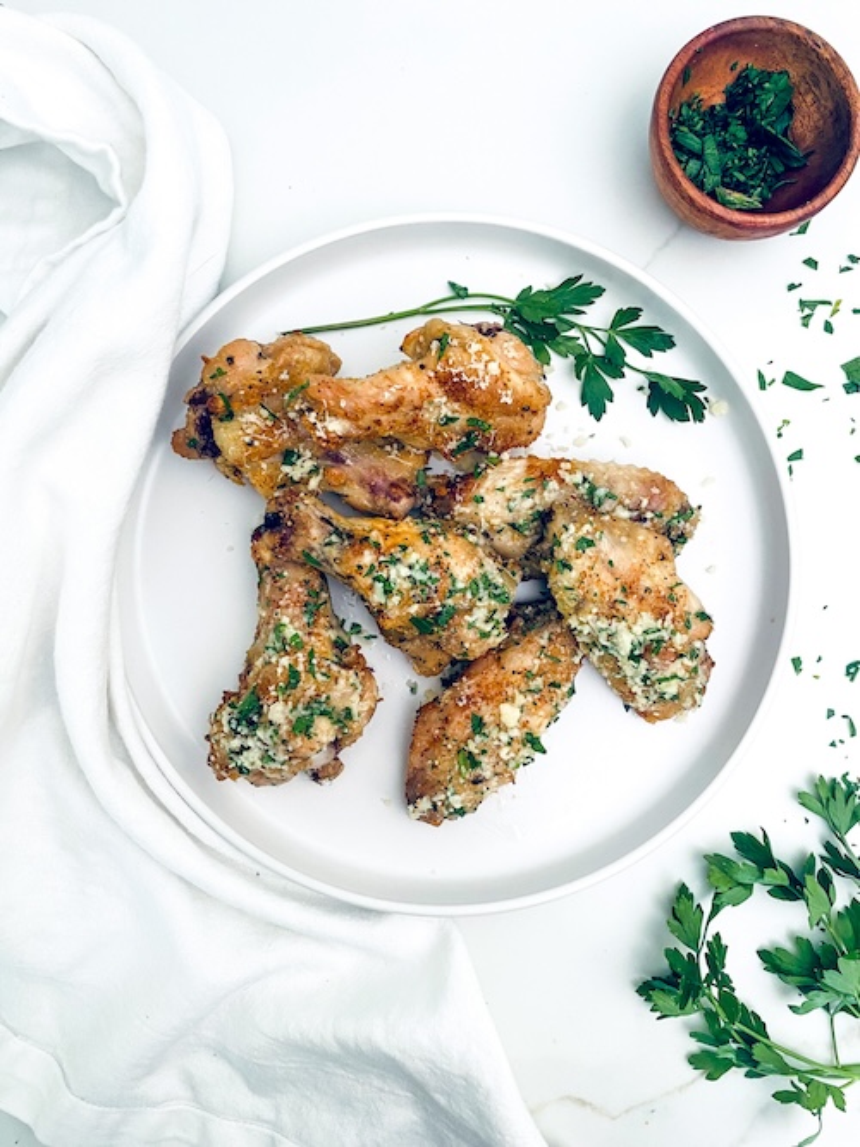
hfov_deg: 53.0
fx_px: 862
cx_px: 430
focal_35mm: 26
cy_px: 574
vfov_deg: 67.3
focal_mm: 4.25
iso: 125
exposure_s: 1/60
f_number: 1.8
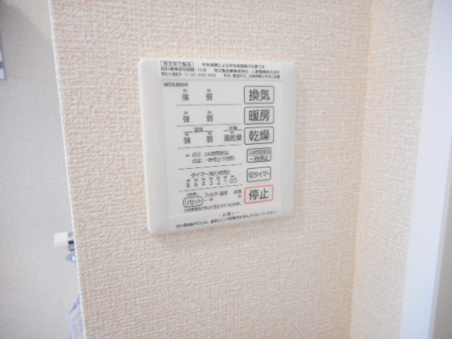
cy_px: 170
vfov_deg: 54.9
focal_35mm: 25
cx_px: 226
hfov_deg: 69.4
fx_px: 326
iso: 400
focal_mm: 4.5
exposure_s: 1/20
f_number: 3.7
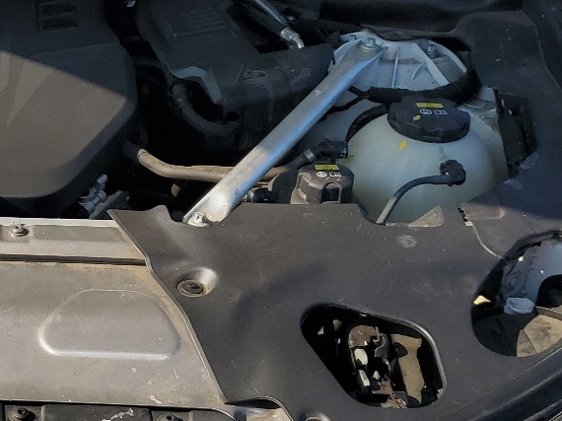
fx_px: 1185
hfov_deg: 24.7
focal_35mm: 73
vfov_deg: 20.2
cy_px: 207
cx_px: -67
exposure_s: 1/3333
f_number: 1.5
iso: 50
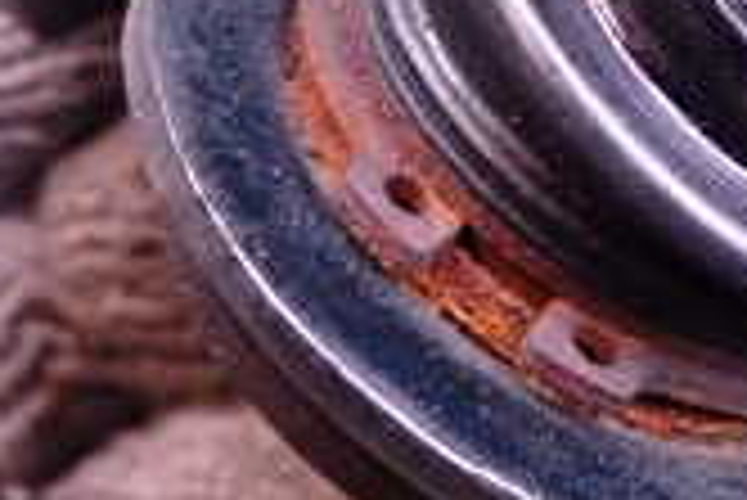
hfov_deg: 16.4
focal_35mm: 120
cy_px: 14
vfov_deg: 11.3
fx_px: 2492
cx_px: 868
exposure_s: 1/30
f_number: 2.4
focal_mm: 5.79
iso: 200
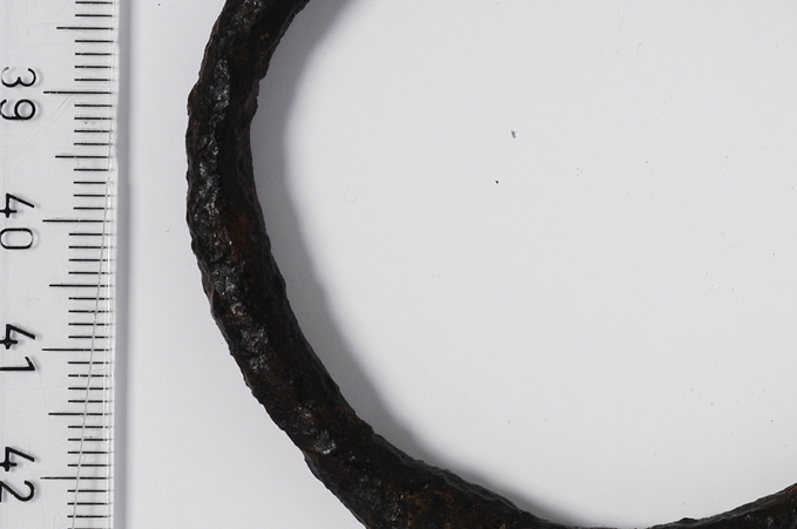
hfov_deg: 14.0
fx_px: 3226
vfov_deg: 9.4
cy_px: 194
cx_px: 643
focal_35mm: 146
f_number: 16
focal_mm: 55
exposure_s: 1/125
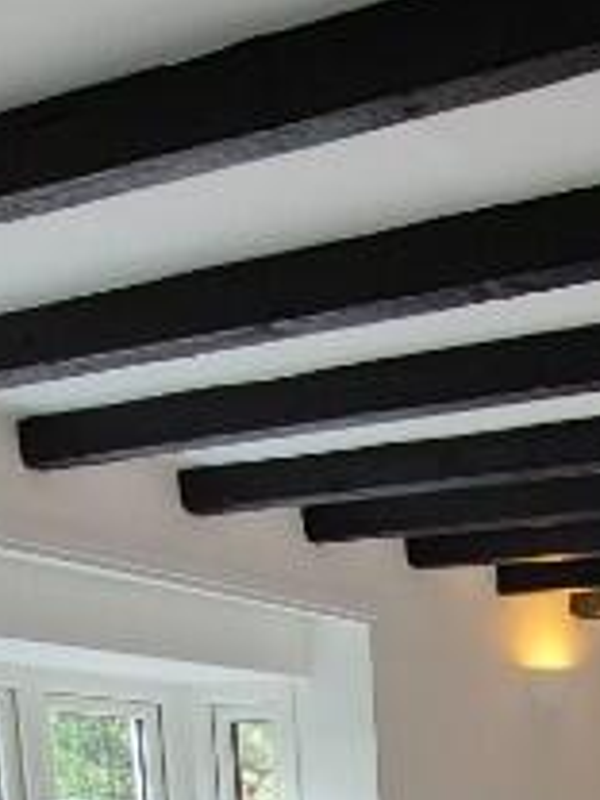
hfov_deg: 20.4
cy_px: 1154
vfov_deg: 24.5
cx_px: 838
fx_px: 1479
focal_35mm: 64
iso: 50
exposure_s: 1/50
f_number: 2.2
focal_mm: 1.74
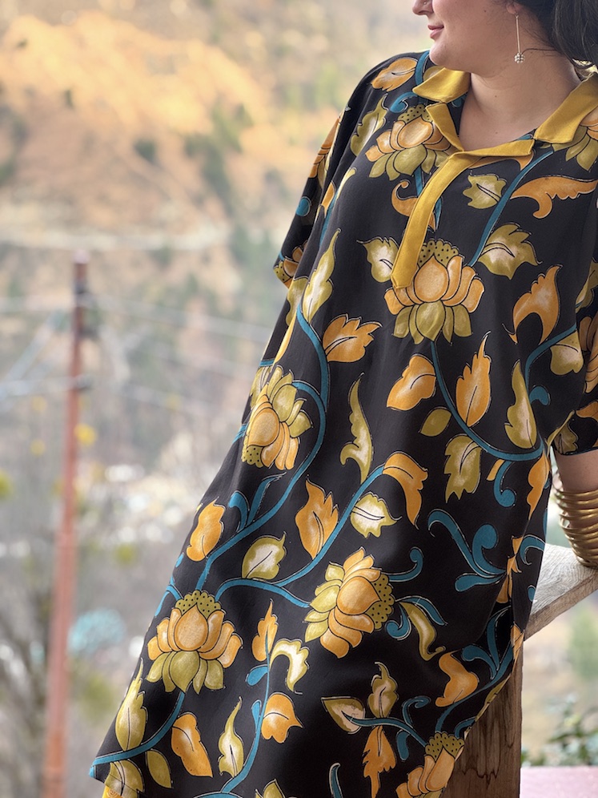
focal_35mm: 77
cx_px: 299
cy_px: 399
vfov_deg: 25.3
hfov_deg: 19.1
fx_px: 1774
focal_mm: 9
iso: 50
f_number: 2.8
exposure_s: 1/99
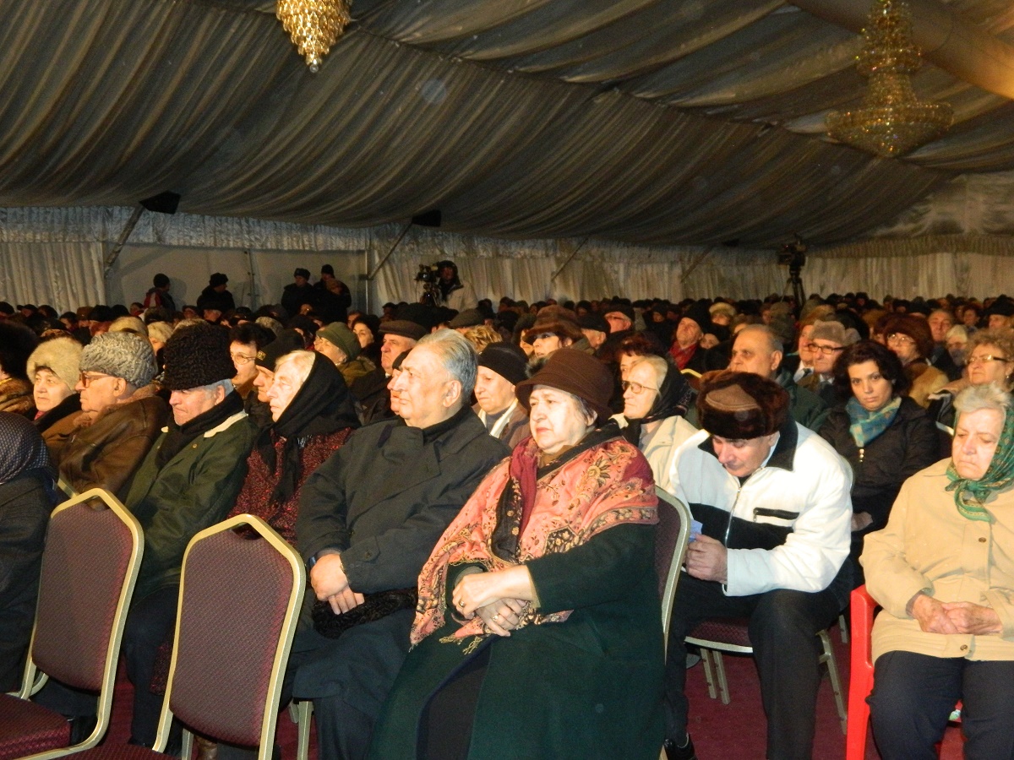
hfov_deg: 45.8
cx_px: 507
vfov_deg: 35.1
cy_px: 380
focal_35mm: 41
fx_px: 1201
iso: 450
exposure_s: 1/40
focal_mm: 7.3
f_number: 3.5
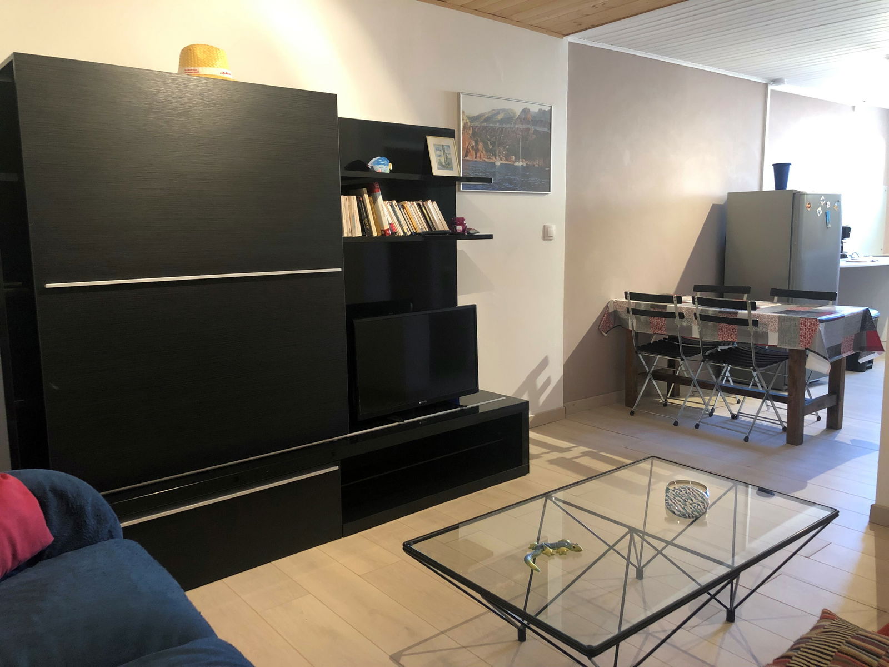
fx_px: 719
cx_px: 444
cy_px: 334
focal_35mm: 28
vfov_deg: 49.7
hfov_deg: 63.4
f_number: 1.8
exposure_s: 1/11
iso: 100
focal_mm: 3.99
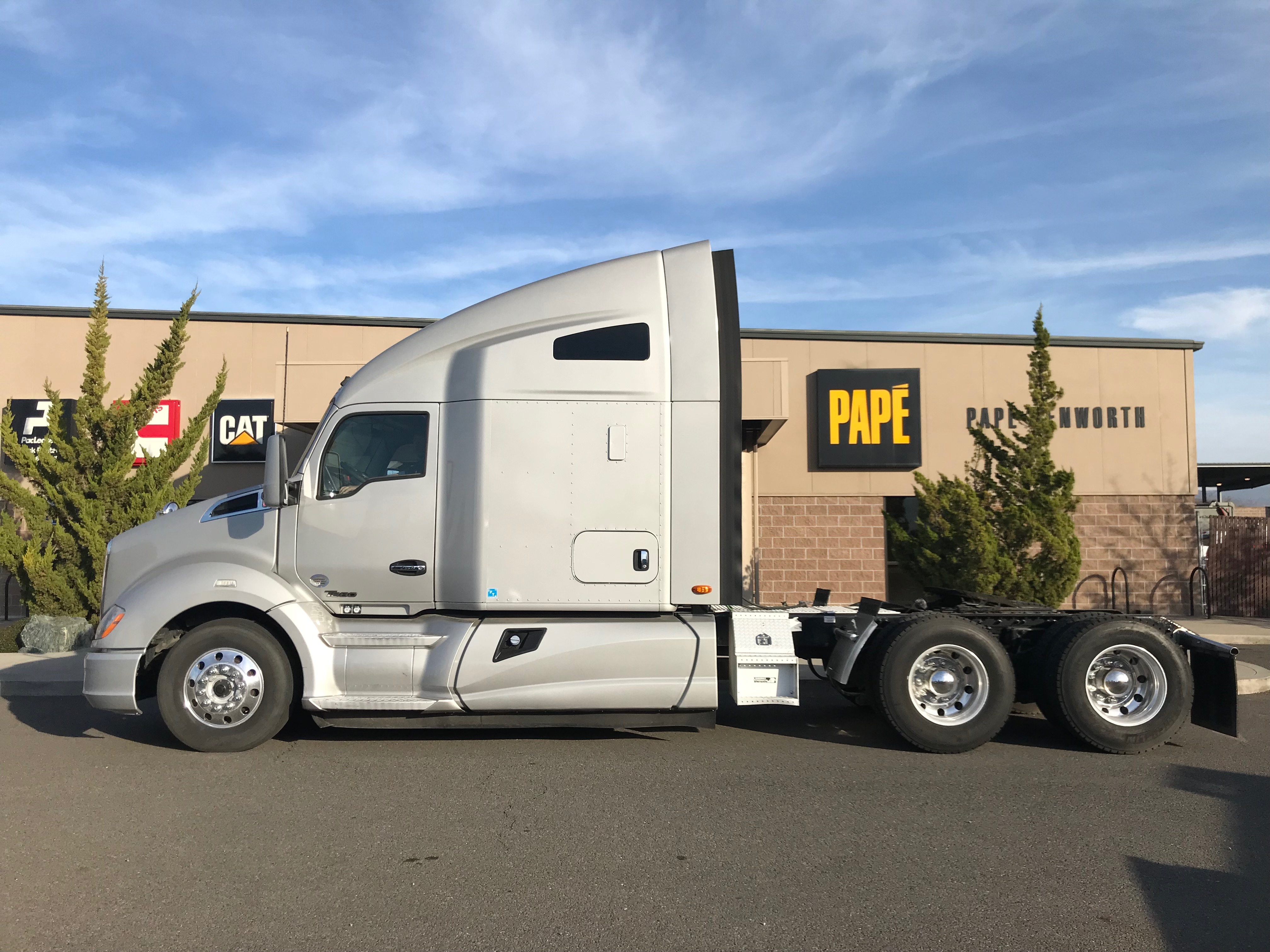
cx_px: 635
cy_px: 476
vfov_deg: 49.7
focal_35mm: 28
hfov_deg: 63.4
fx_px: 1027
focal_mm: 3.99
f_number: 1.8
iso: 20
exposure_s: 1/2128
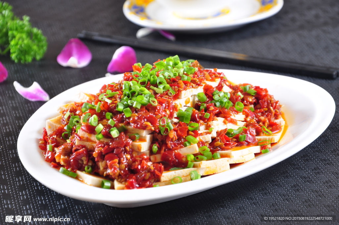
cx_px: 170
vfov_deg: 8.7
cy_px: 112
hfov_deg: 13.1
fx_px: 1481
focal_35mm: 158
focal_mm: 105
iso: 200
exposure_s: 1/125
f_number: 9
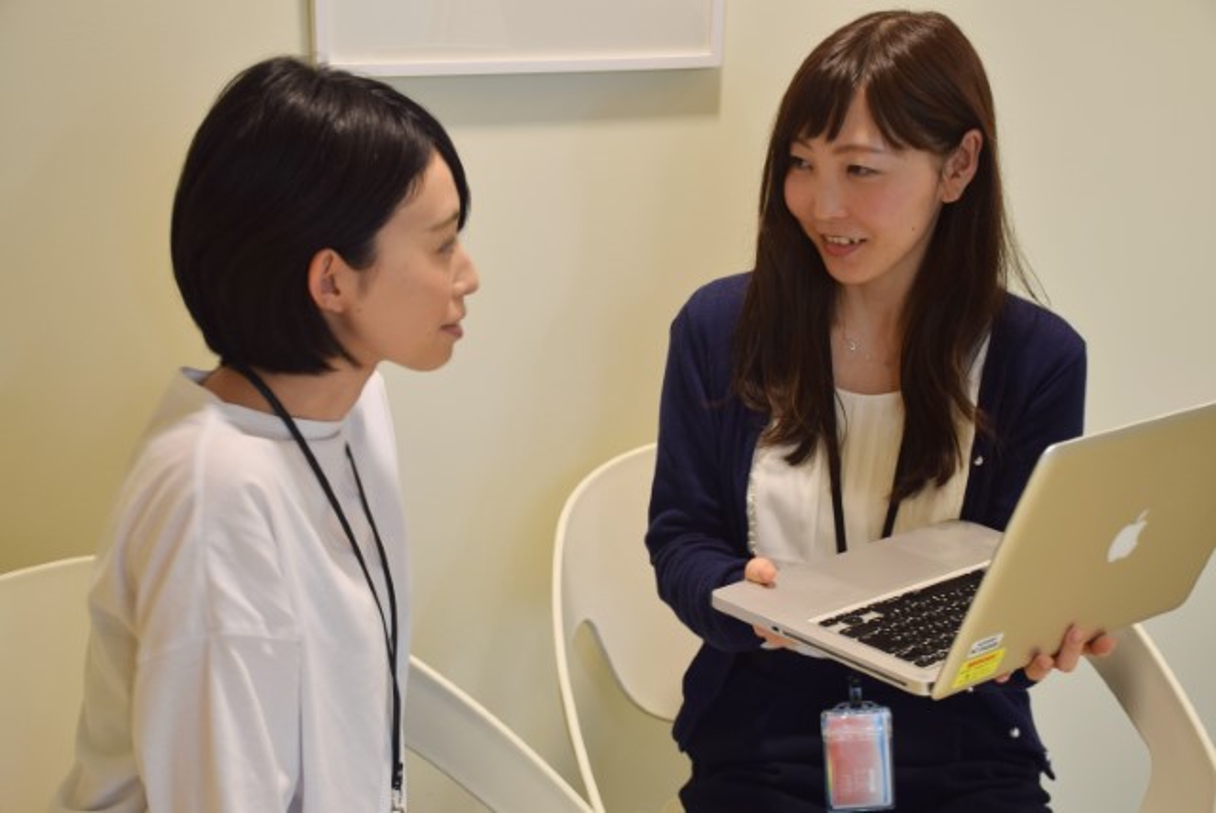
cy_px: 406
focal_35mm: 57
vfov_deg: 23.8
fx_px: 1927
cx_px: 608
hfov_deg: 35.0
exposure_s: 1/13
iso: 100
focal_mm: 38
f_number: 4.2
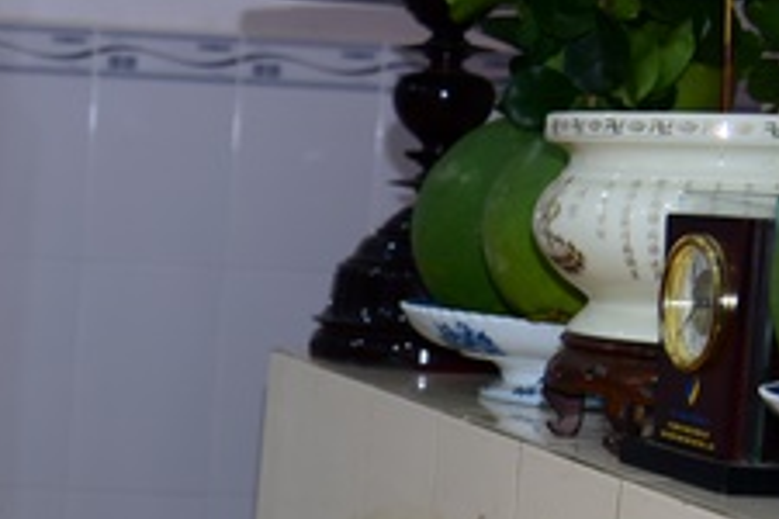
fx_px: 2380
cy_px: 505
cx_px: -218
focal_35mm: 110
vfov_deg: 12.3
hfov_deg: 17.5
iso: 320
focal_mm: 38
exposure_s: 1/60
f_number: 4
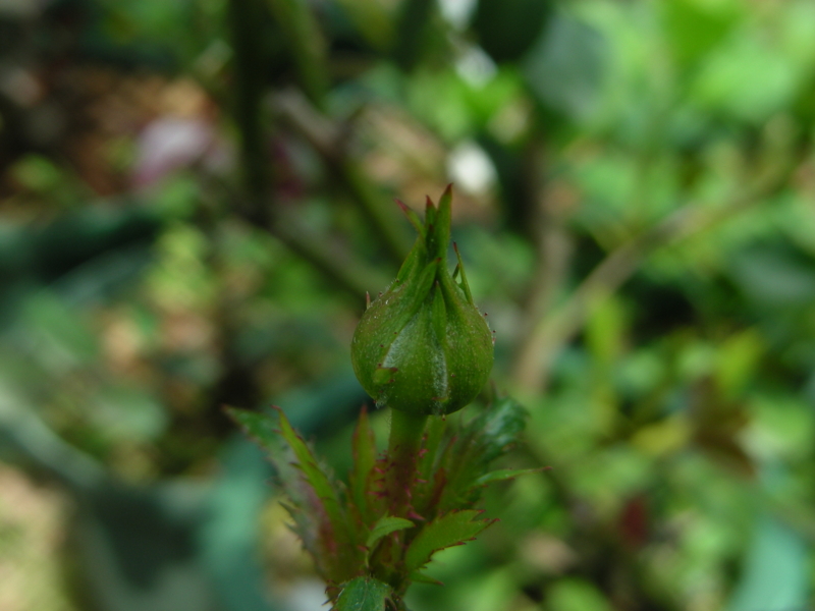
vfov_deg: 27.5
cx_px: 408
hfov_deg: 36.2
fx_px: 1248
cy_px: 306
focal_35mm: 53
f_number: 4
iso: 50
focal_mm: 8.8
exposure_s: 1/152
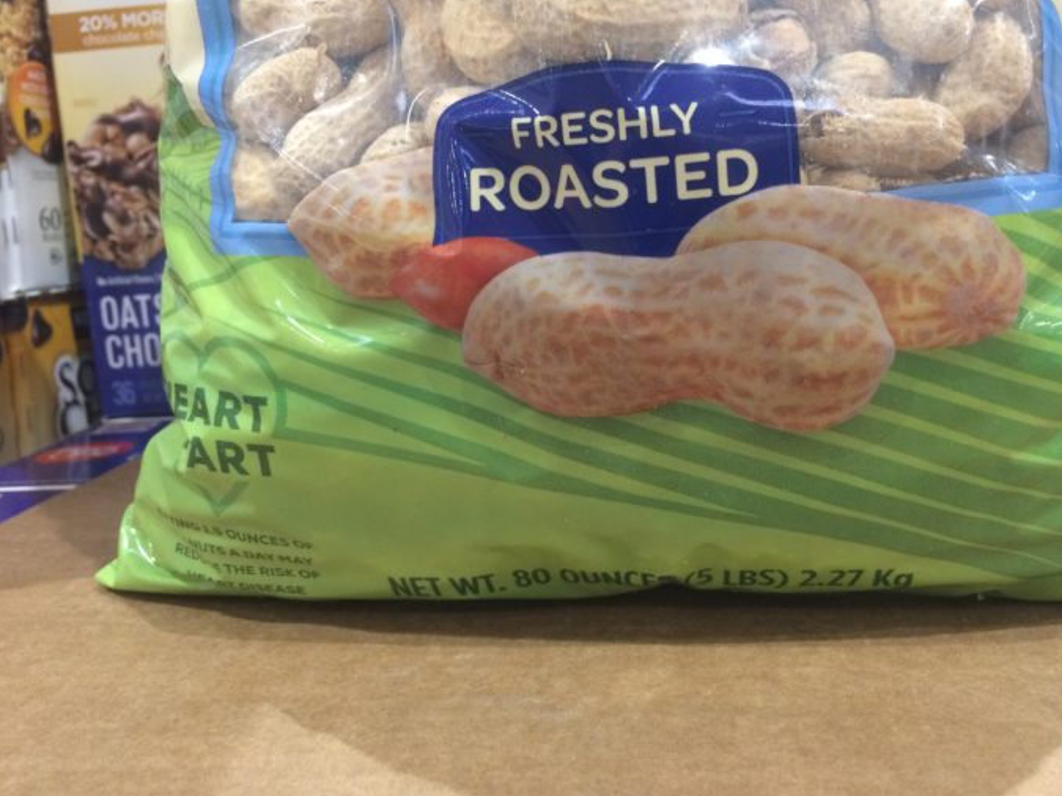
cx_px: 603
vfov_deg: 42.9
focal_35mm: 33
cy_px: 367
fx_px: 1012
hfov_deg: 55.2
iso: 160
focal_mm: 4.15
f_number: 2.2
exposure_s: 1/30
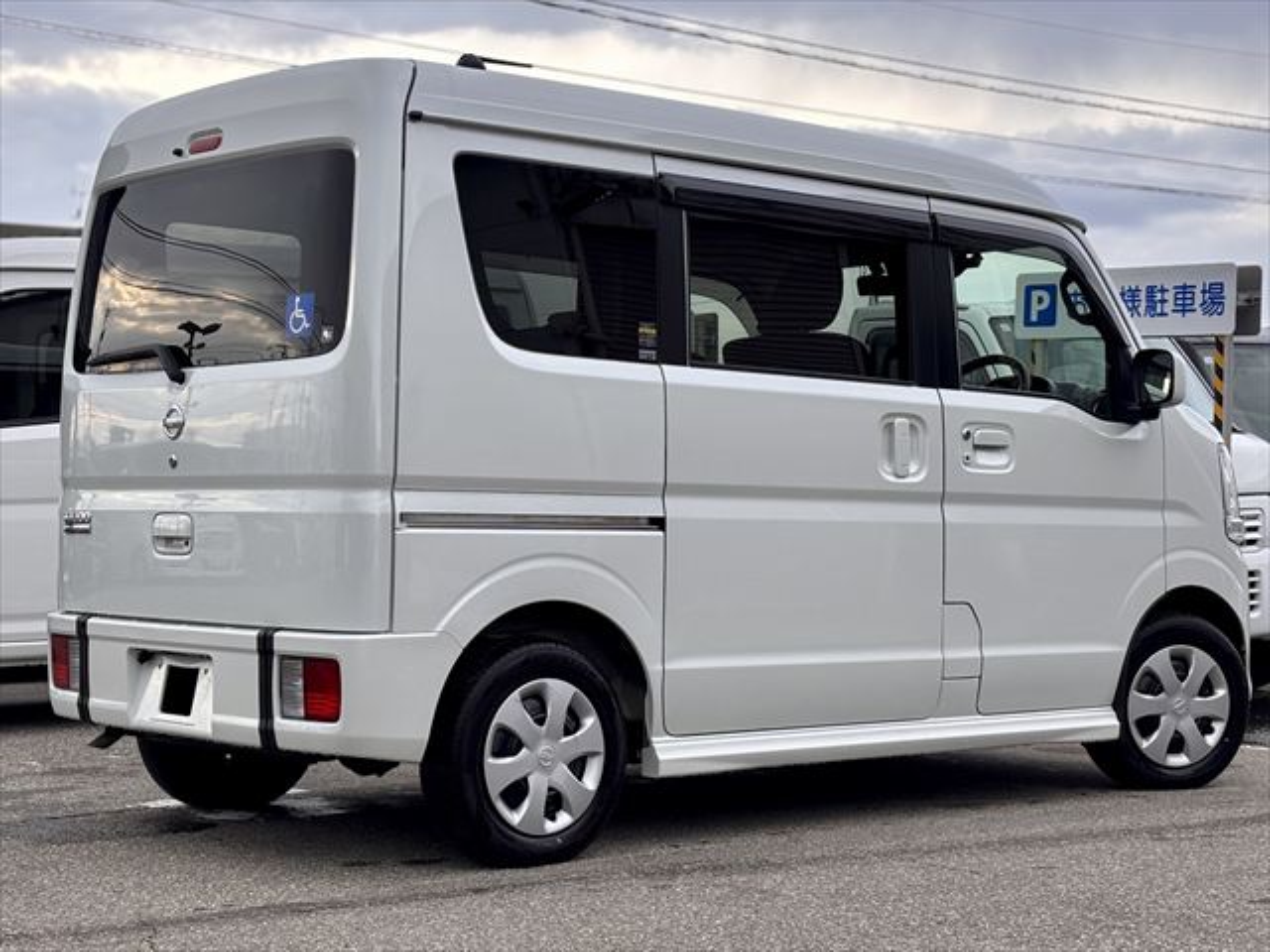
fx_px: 1908
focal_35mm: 52
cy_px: 476
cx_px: 635
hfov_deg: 36.8
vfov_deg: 28.0
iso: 32
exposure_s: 1/458
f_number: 1.6
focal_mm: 5.96
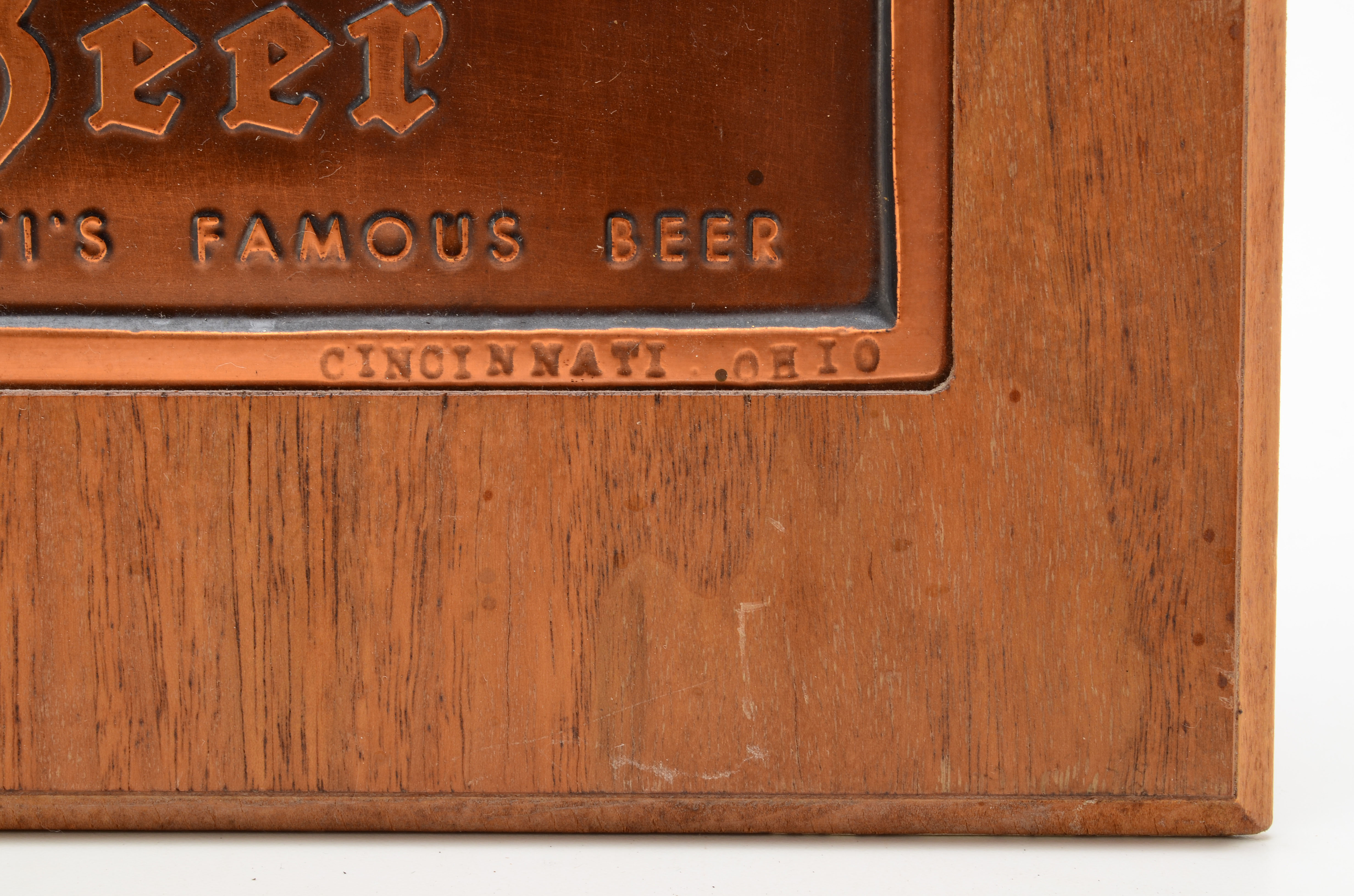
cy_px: 448
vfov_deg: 16.5
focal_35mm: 82
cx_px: 677
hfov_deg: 24.7
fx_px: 3096
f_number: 18
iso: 100
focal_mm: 55
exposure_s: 1/160
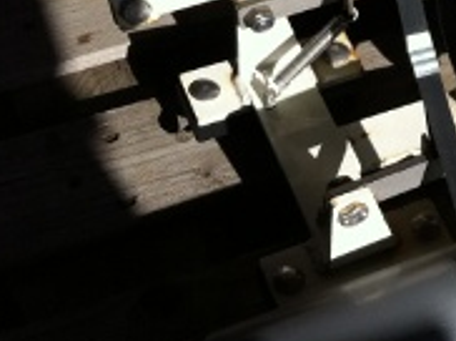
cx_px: 767
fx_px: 1618
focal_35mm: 123
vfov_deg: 11.7
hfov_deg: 14.5
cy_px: -105
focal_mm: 3.85
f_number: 2.8
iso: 80
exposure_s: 1/973
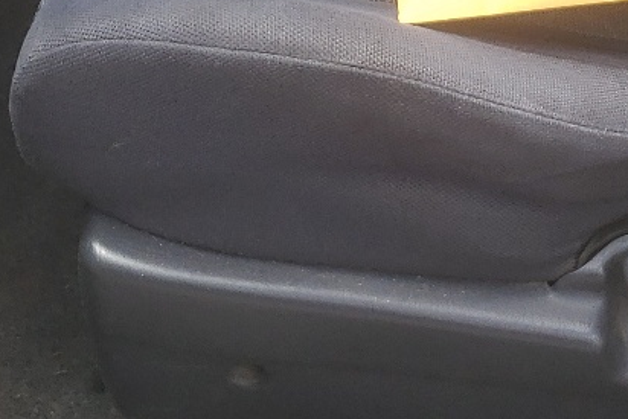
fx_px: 1832
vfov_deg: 11.7
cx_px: 383
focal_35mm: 105
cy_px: -422
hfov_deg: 19.4
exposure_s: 1/500
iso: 50
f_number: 1.5
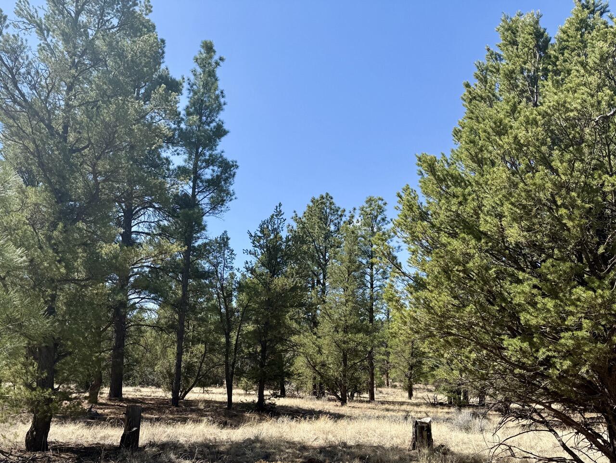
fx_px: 427
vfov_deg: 56.9
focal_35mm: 24
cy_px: 232
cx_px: 308
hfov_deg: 71.6
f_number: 1.78
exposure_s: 1/2801
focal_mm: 6.76
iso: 80
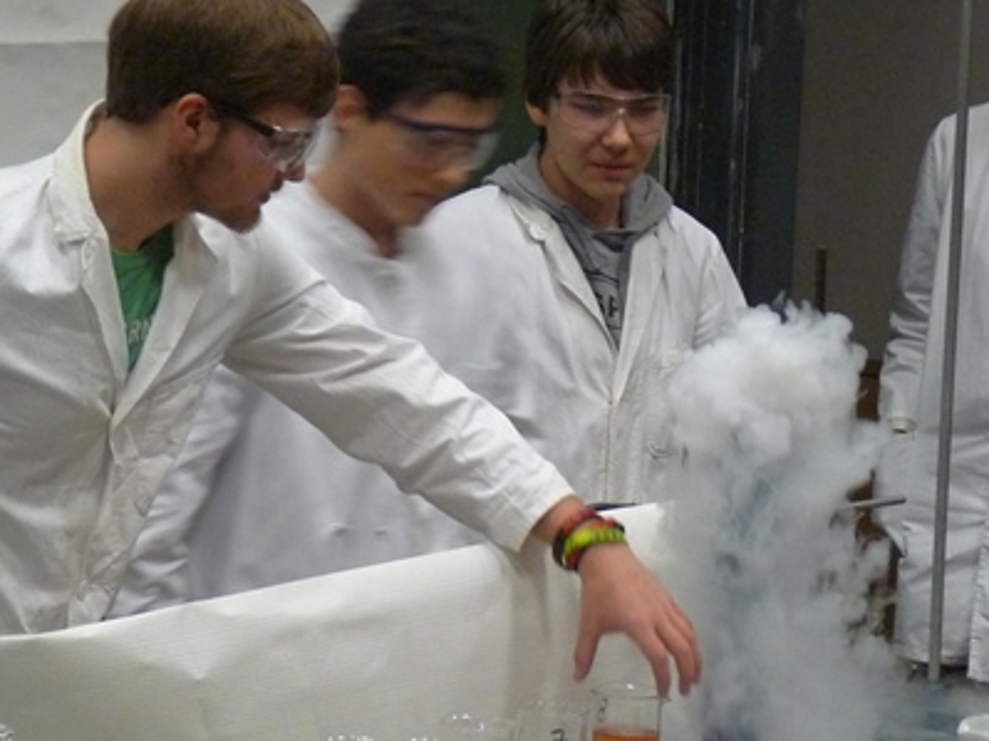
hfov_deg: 11.0
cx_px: 476
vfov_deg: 8.3
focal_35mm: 179
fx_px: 5113
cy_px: 397
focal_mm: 14.9
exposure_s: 1/30
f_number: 3.4
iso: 400
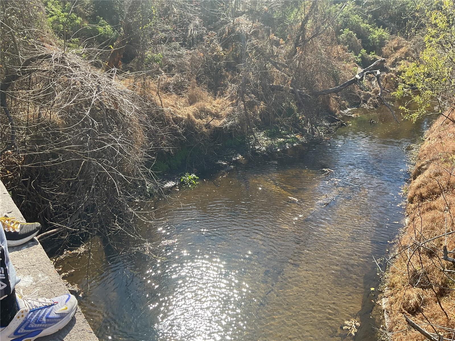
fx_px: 381
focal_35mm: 29
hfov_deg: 61.7
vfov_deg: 48.2
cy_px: 170
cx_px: 228
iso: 16
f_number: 1.8
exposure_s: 1/709
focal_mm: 3
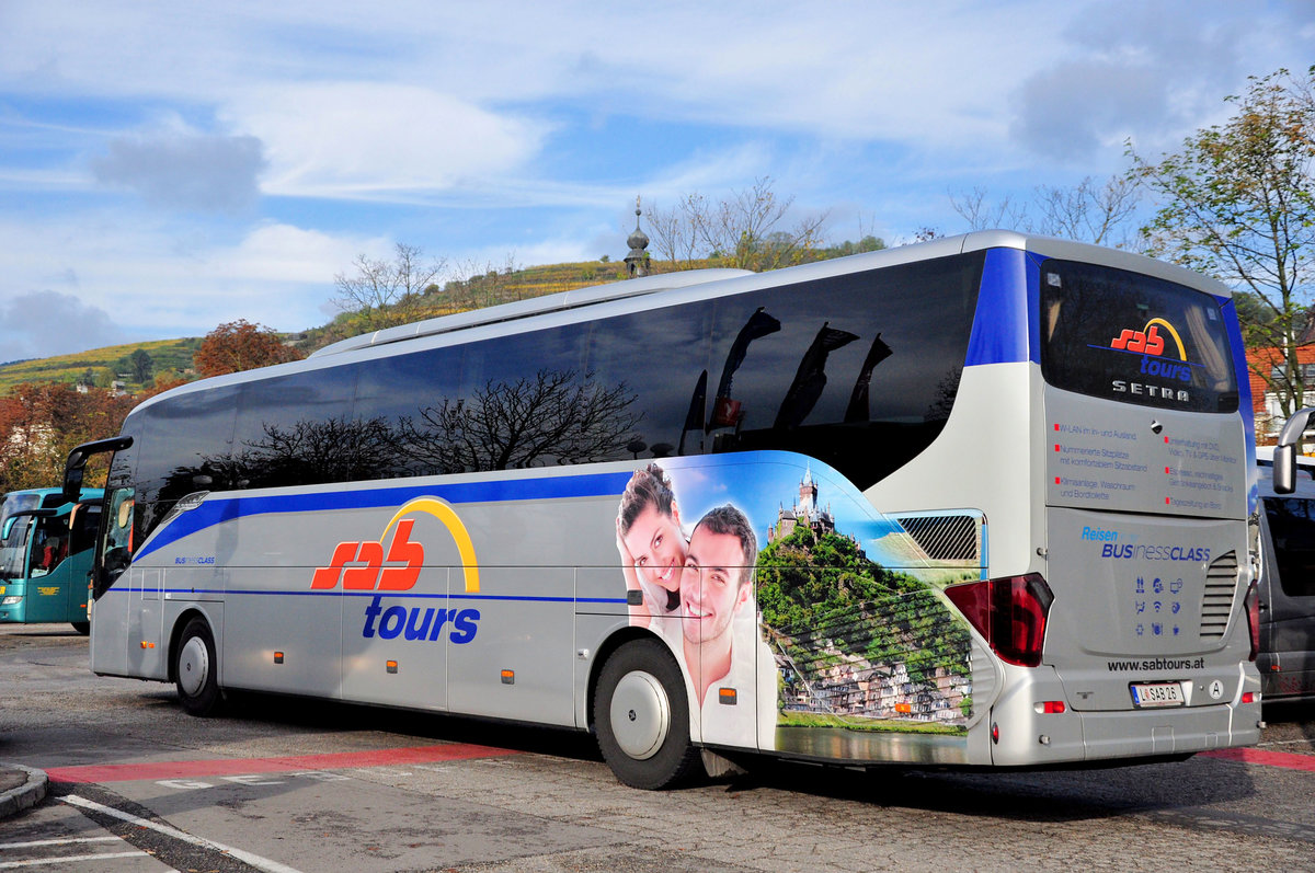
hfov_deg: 49.6
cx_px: 658
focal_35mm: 39
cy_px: 436
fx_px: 1423
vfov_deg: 34.1
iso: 720
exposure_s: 1/4000
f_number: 4
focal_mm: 26
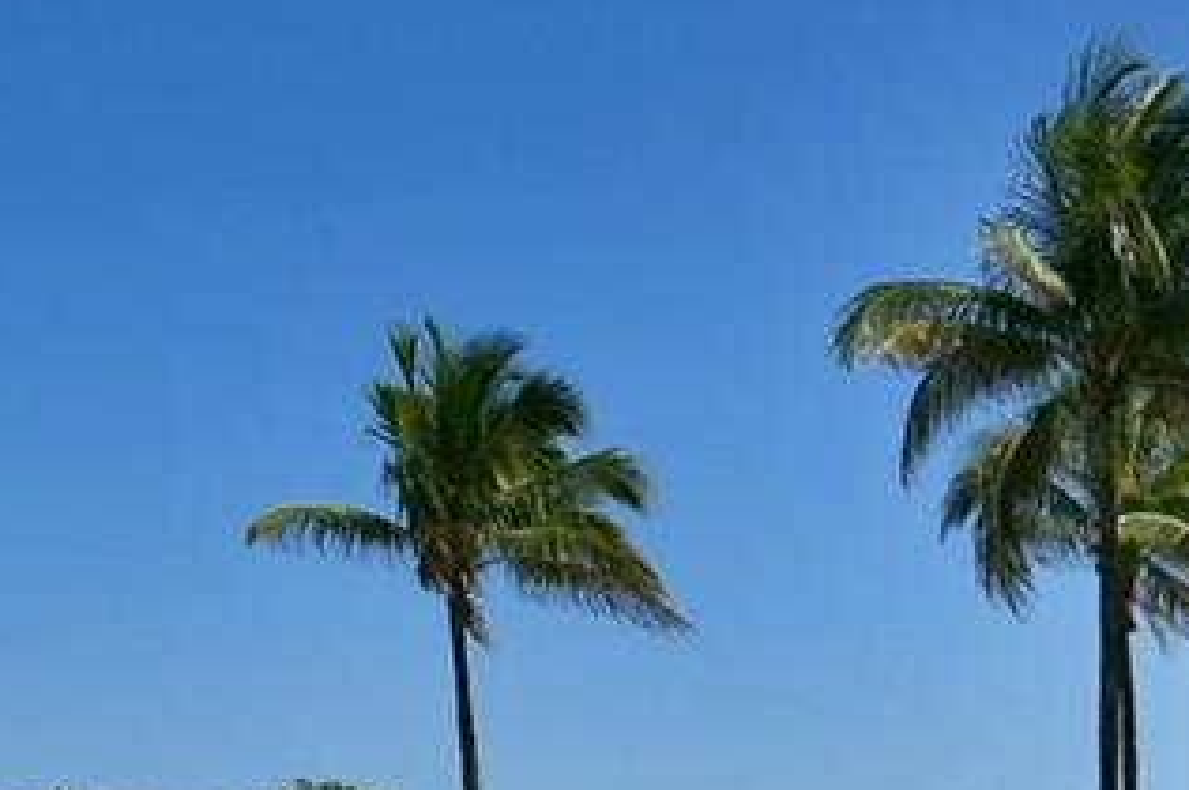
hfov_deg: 25.8
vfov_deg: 16.9
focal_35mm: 76
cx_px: 1065
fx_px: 2507
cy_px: 1004
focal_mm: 10
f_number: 7.1
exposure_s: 1/500
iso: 100
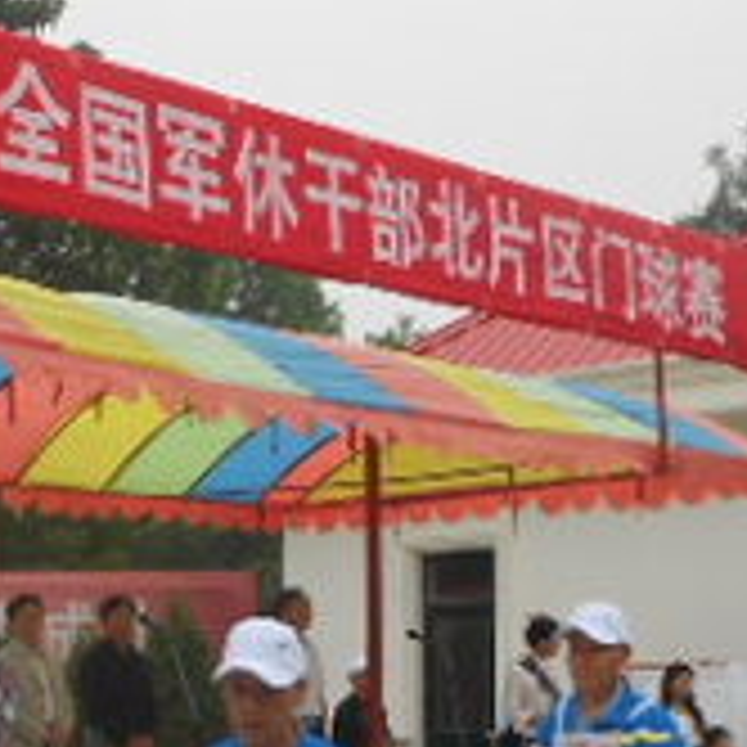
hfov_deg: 20.5
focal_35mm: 83
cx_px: 99
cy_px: 576
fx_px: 2026
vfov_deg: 20.7
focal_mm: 4.6
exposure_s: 1/400
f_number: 3.2
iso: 80
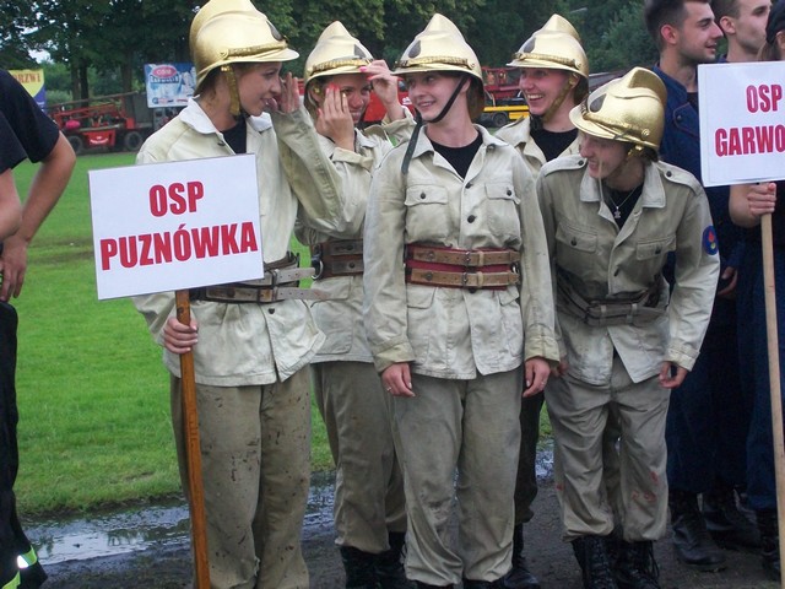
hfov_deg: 22.5
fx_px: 1973
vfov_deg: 17.0
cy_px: 294
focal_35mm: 87
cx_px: 392
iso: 160
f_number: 4.3
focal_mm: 14.3
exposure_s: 1/250
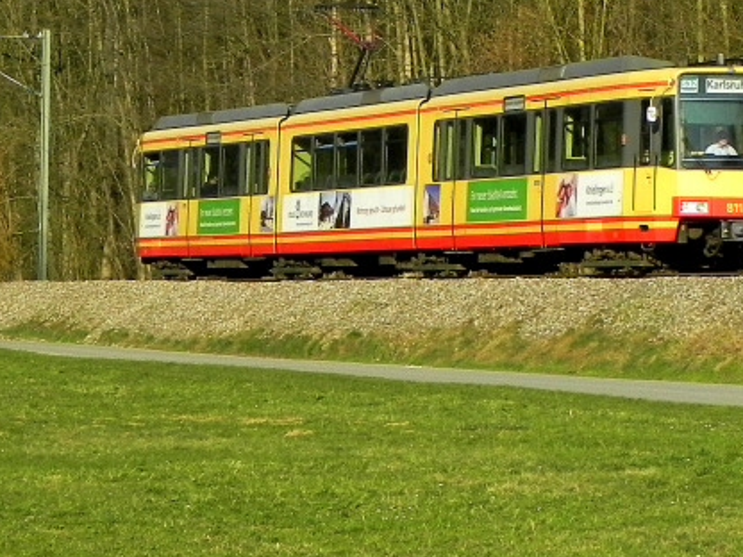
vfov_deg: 6.3
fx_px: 5023
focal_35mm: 234
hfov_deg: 8.5
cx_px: 438
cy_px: 75
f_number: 6.3
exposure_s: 1/500
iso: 160
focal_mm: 16.9
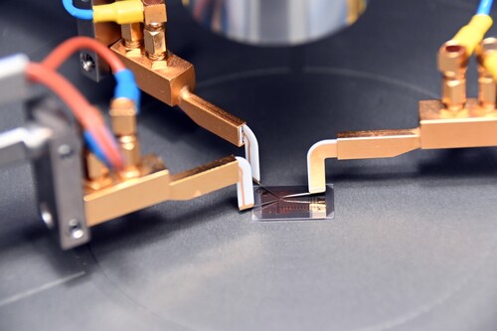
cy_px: 166
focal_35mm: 232
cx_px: 248
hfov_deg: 8.9
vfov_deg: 5.9
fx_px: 3202
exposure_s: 1/60
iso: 1250
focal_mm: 155
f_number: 5.6
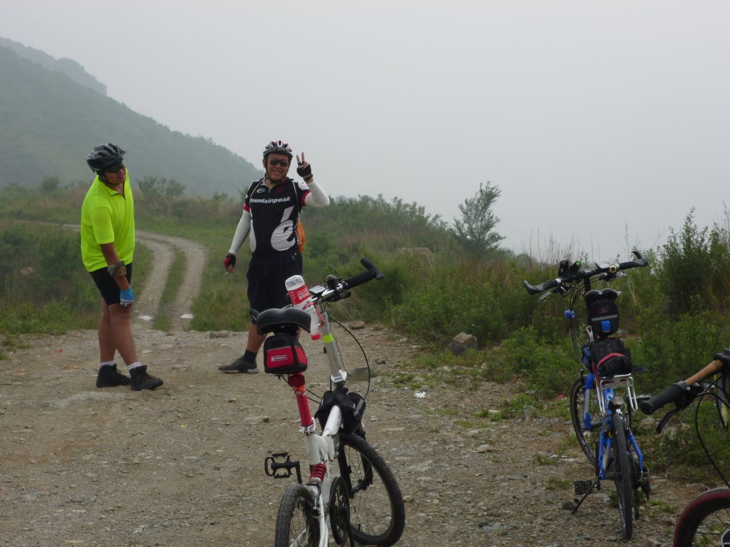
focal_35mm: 70
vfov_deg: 21.0
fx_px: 1476
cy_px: 274
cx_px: 365
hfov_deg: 27.8
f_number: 5
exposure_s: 1/400
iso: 100
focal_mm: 12.5
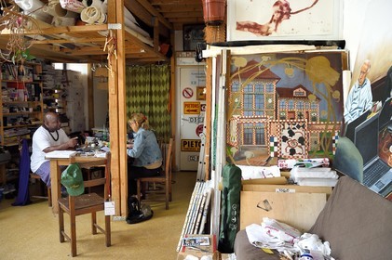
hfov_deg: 62.0
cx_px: 196
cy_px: 130
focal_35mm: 30
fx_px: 326
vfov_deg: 43.5
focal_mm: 30
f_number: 7.1
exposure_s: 1/80
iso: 800
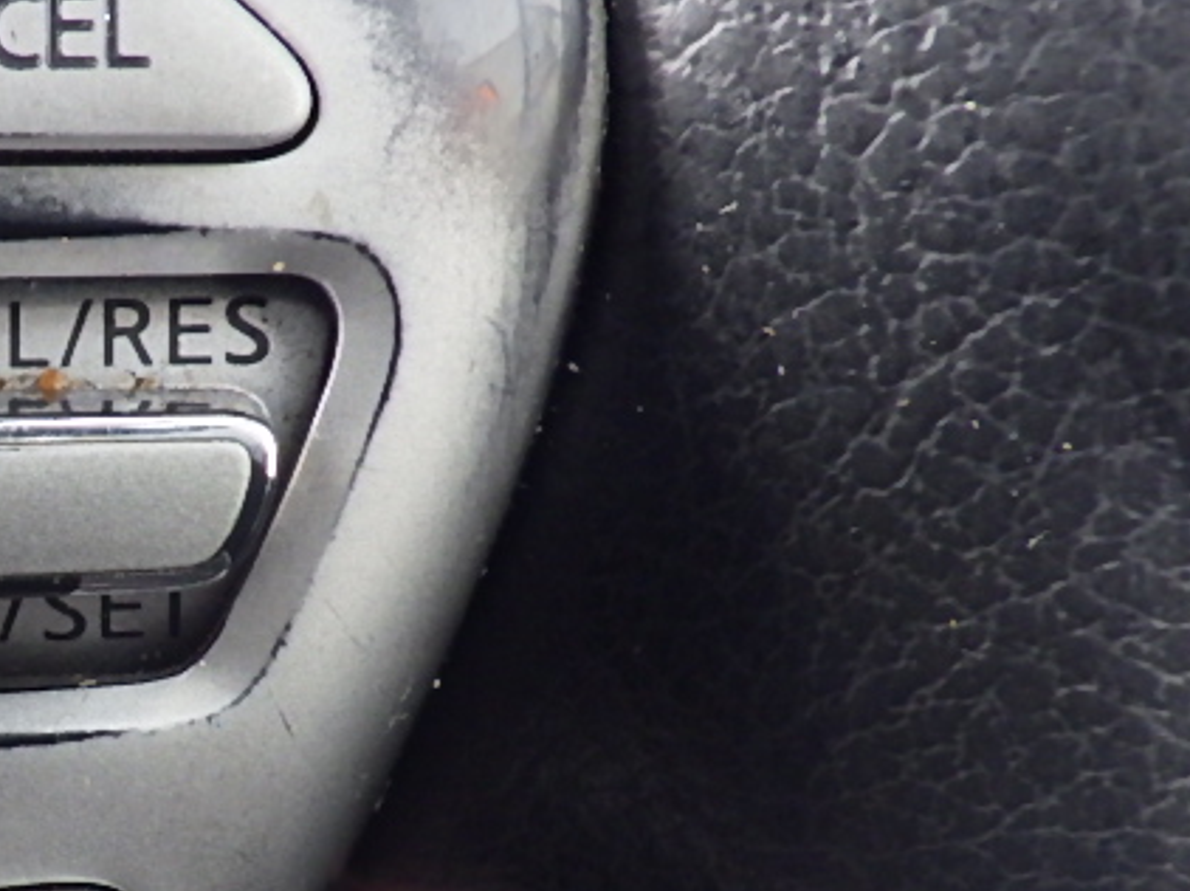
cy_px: 601
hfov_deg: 26.2
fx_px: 2336
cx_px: -144
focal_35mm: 68
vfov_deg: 21.5
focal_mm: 5
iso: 250
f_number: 3.5
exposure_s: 1/100
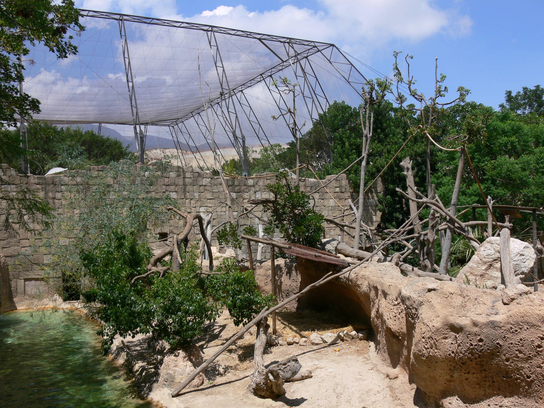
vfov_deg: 40.7
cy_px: 204
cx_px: 272
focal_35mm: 35
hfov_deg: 52.6
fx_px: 550
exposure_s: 1/500
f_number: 5.6
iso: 80
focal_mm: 7.4
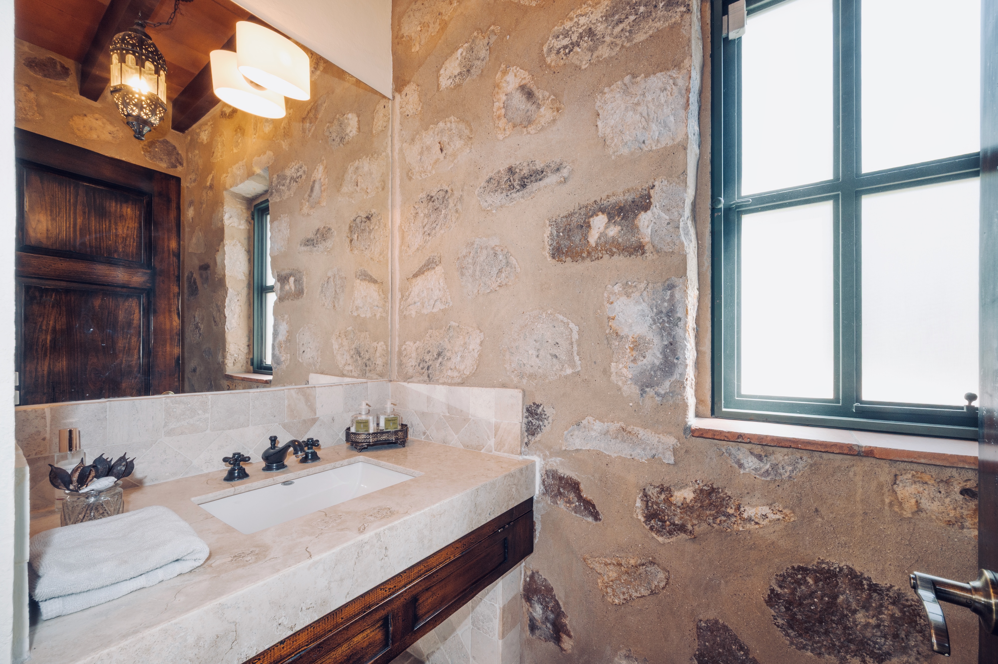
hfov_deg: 104.3
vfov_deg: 81.1
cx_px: 499
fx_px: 388
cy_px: 332
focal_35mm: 14
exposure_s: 1
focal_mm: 14
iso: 400
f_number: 22
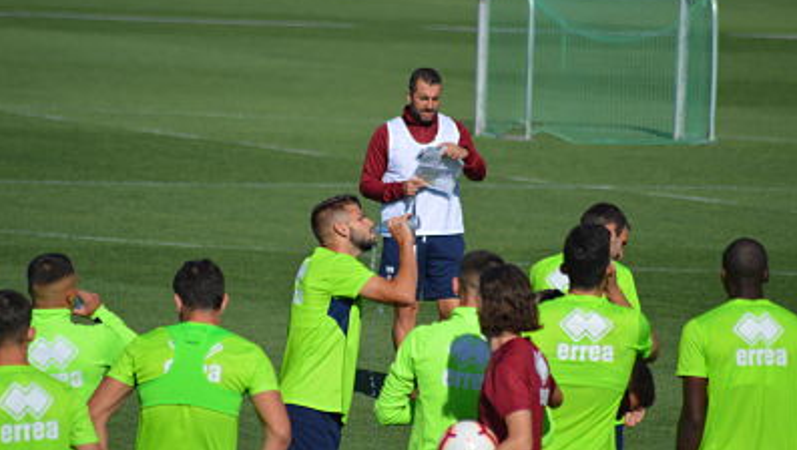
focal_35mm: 474
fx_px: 10025
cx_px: 400
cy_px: 207
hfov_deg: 4.6
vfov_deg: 2.6
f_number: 5.6
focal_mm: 300
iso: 250
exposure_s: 1/2000
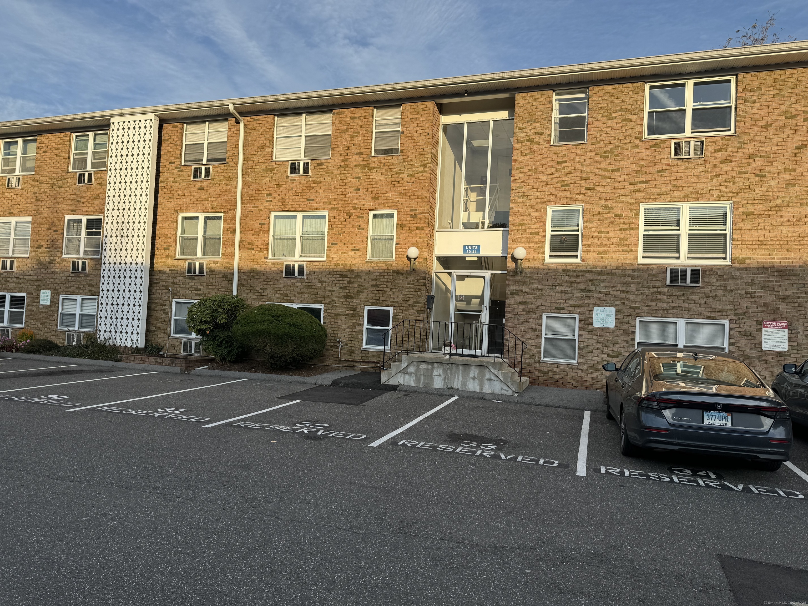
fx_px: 560
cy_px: 303
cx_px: 404
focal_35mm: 24
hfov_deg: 71.6
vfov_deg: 56.8
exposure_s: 1/2710
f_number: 1.78
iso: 80
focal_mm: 6.76
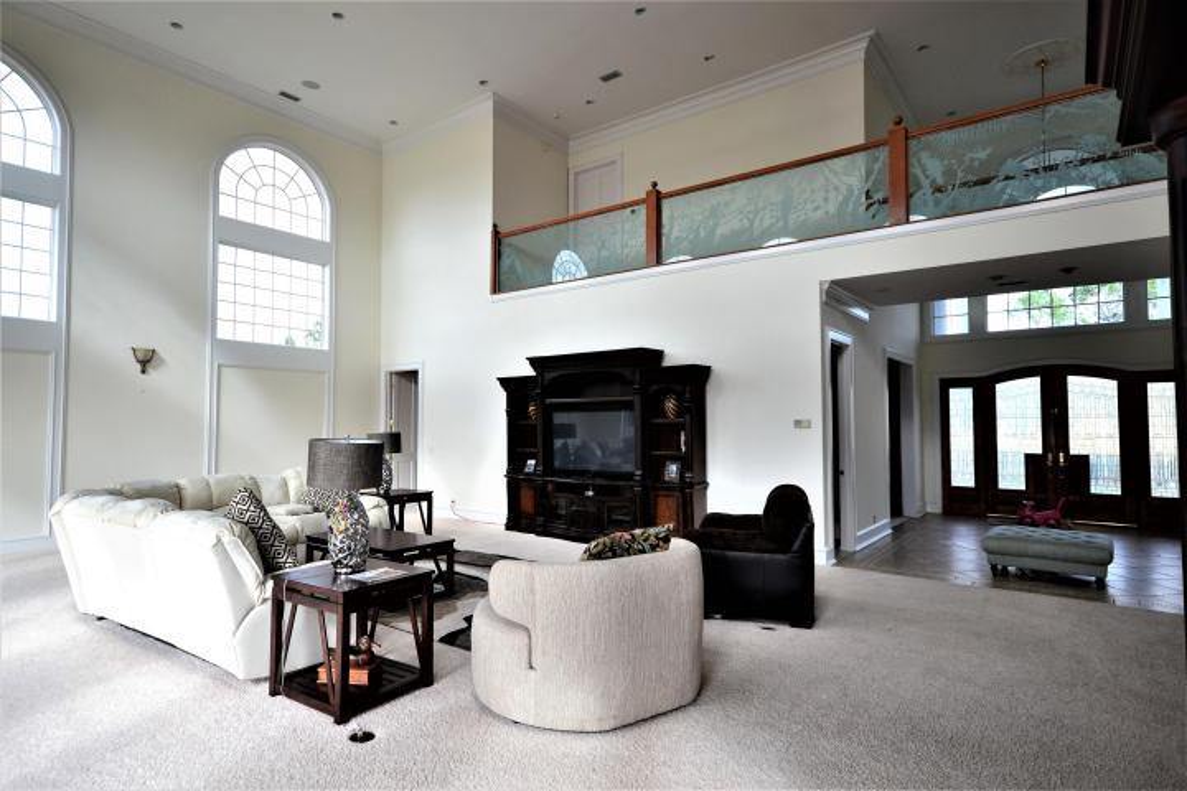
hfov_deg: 85.4
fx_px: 643
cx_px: 594
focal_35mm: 20
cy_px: 396
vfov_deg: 63.2
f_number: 8
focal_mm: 13
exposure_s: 1/60
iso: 400
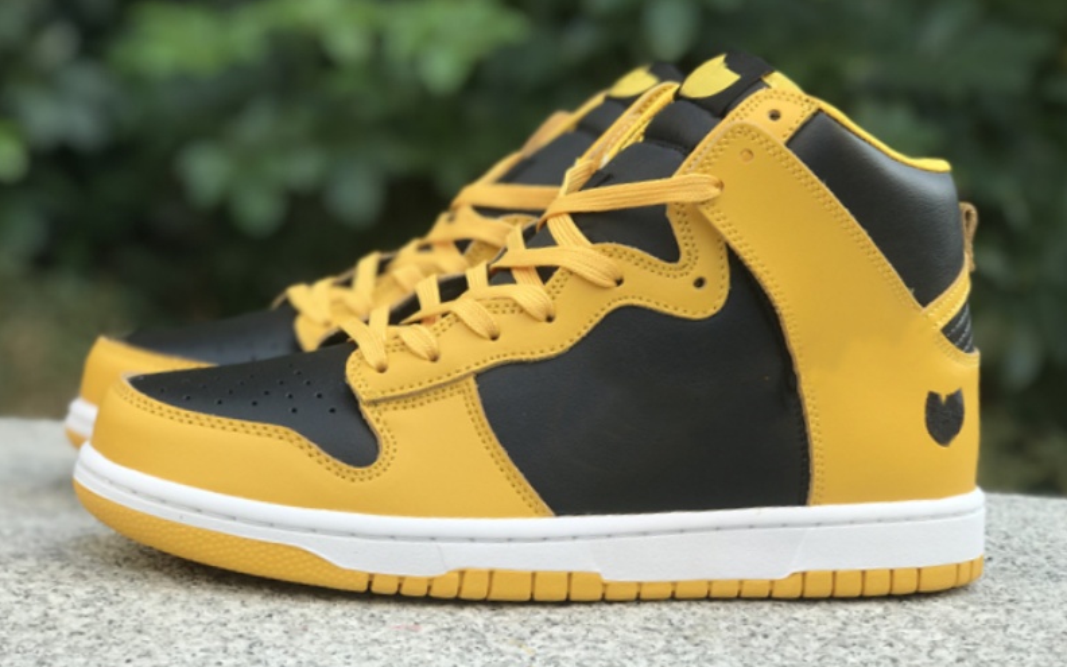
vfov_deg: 21.3
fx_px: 1774
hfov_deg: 33.5
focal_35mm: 61
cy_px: 294
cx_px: 530
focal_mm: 6.6
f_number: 2.8
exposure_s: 1/134
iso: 20
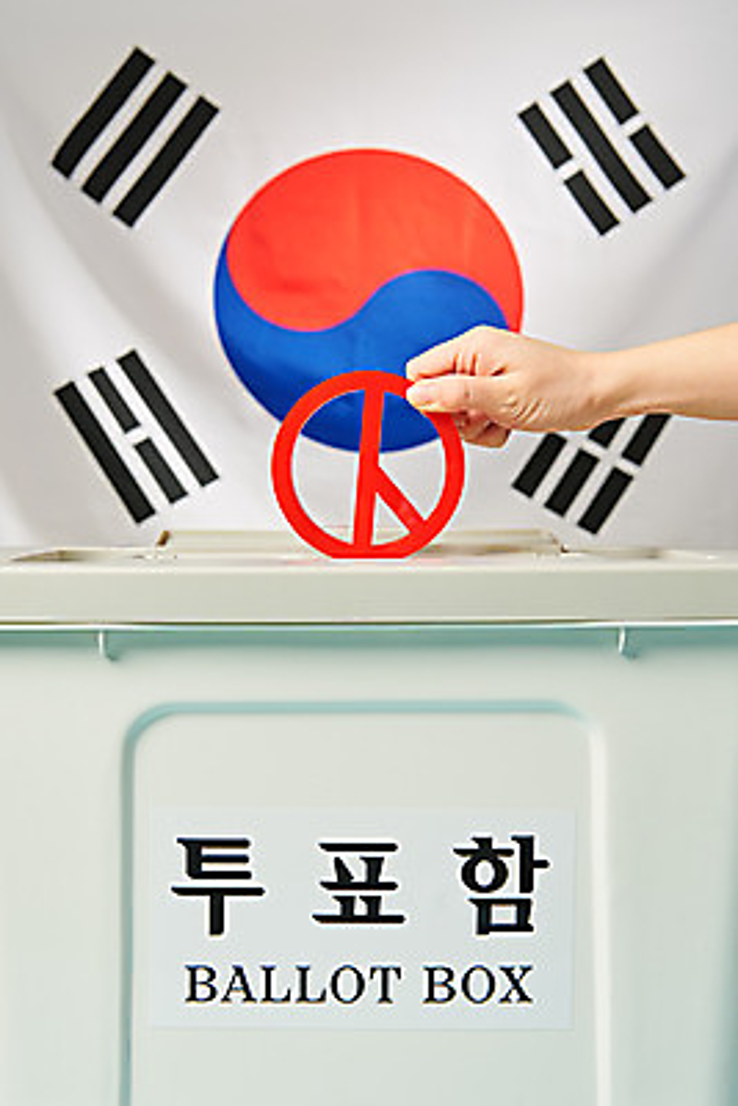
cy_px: 553
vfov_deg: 33.4
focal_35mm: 60
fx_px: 1843
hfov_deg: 22.6
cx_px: 369
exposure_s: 1/125
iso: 100
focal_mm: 60
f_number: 10
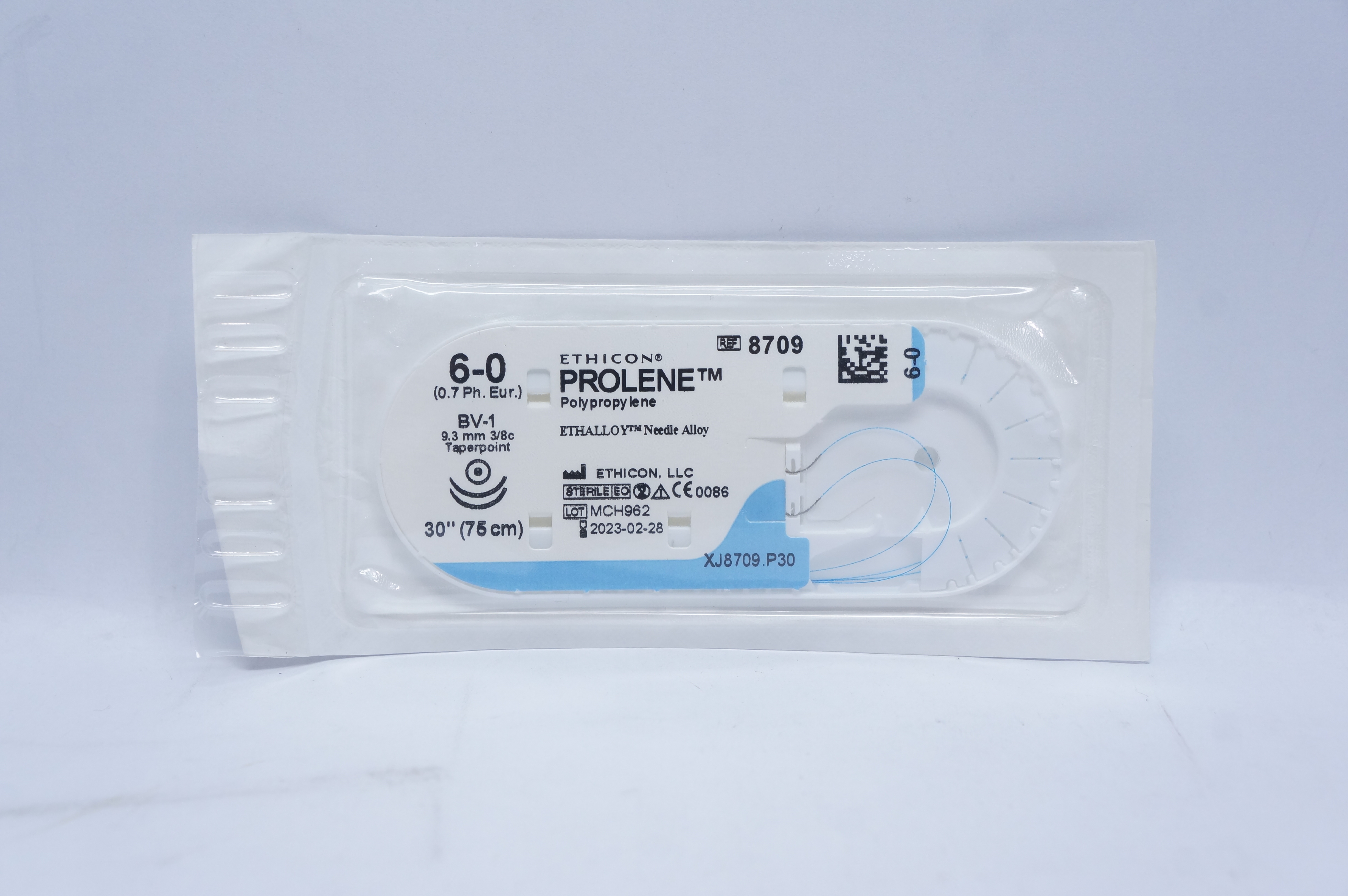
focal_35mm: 48
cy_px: 448
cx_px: 674
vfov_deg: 28.0
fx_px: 1795
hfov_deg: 41.2
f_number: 7.1
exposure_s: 1/60
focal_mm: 32
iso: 800
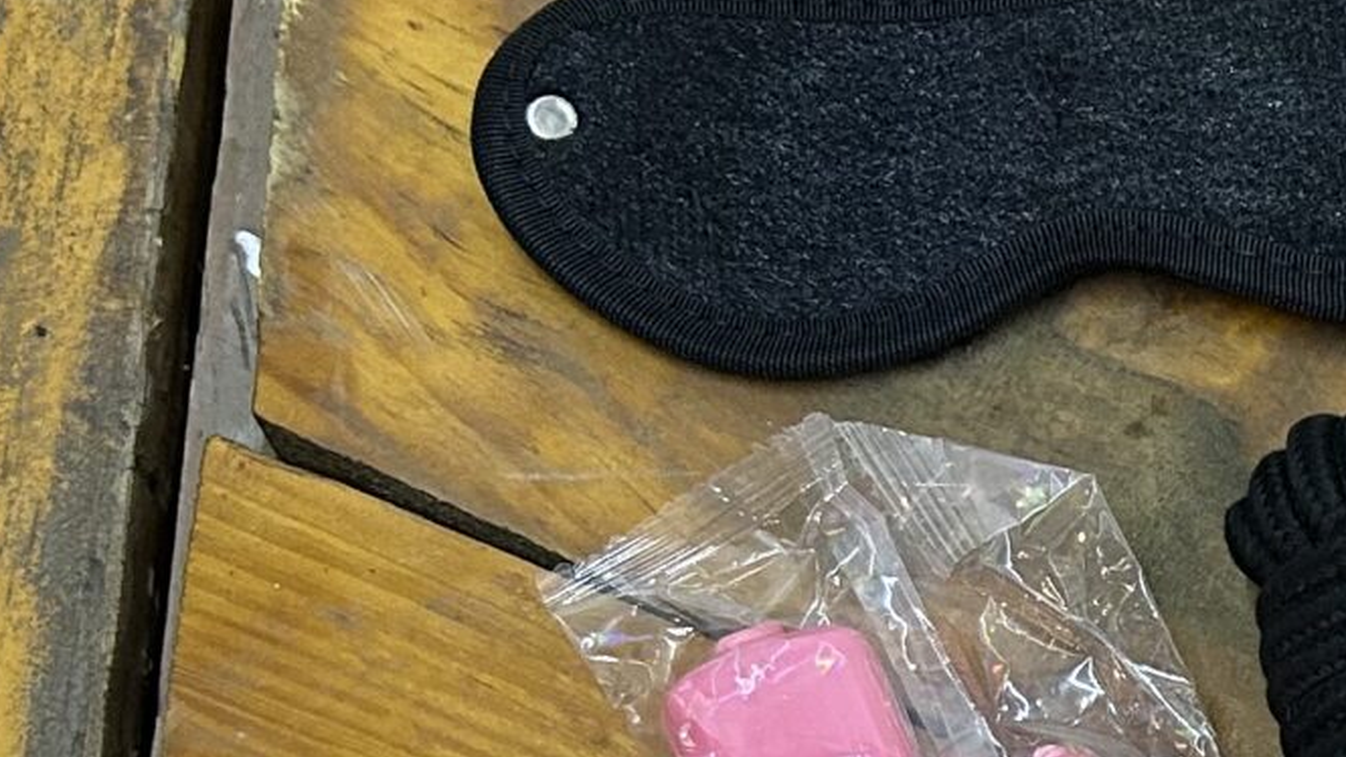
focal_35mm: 109
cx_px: 1820
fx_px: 3890
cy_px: 986
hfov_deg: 18.1
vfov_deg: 10.9
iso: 160
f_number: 1.5
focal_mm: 5.7
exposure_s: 1/60
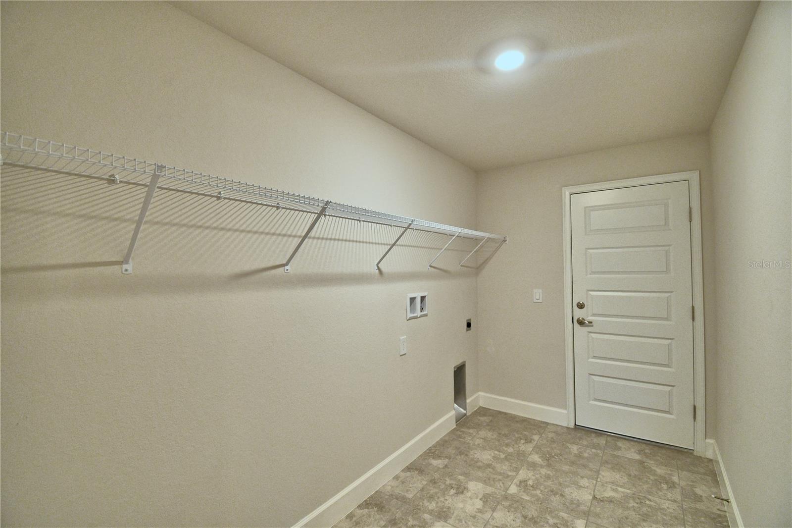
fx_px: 330
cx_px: 396
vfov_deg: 77.3
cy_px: 264
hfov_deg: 100.4
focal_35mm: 15
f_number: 4.5
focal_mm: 10
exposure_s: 1/30
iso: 400
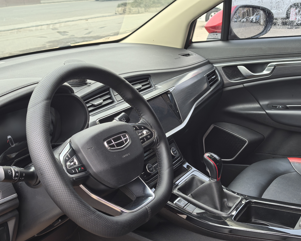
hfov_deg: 38.8
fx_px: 428
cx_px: 149
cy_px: 121
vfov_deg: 31.5
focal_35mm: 48
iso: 64
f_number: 2
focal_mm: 6.98
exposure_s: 1/100
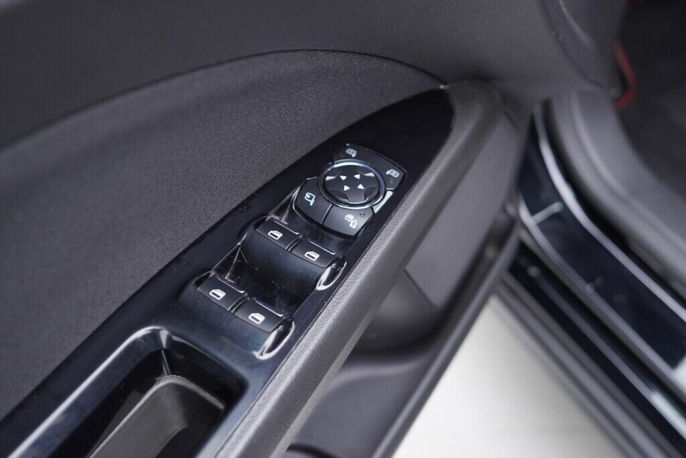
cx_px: 343
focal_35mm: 36
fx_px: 686
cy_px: 229
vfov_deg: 36.9
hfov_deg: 53.1
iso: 320
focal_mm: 24
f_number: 2.8
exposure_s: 1/40
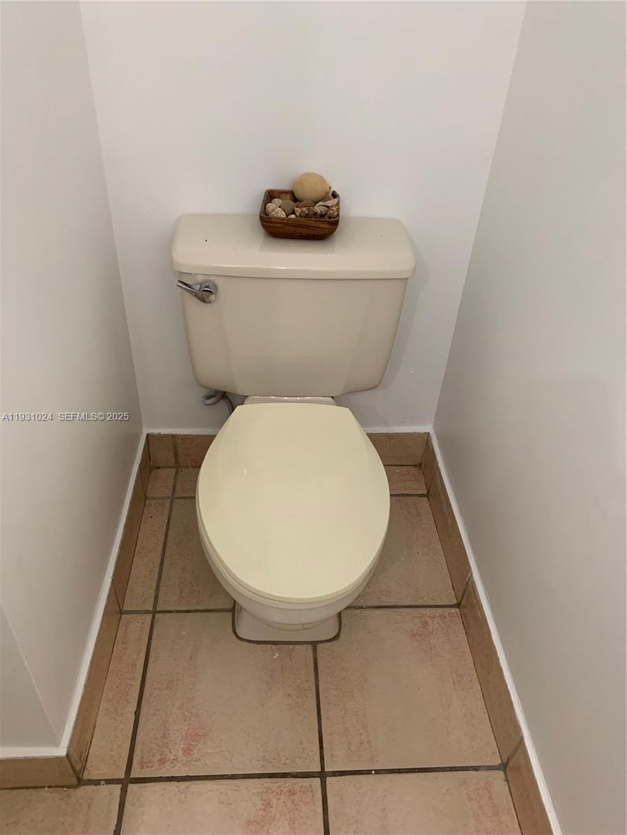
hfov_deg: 53.1
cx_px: 314
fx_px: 628
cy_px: 418
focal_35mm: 26
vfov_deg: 67.3
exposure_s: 1/60
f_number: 1.8
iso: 200
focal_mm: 4.25
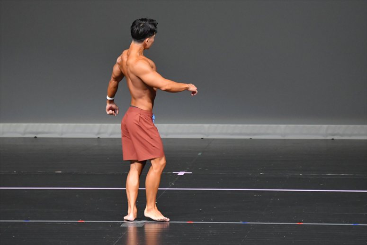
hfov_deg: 5.5
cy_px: 122
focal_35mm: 375
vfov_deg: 3.7
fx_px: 3821
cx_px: 184
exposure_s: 1/400
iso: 5000
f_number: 5.6
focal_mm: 250
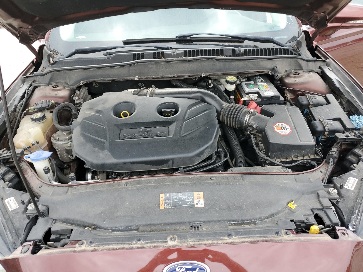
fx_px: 273
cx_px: 182
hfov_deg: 67.3
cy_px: 136
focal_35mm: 26
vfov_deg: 53.1
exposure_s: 1/333
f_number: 1.5
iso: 50
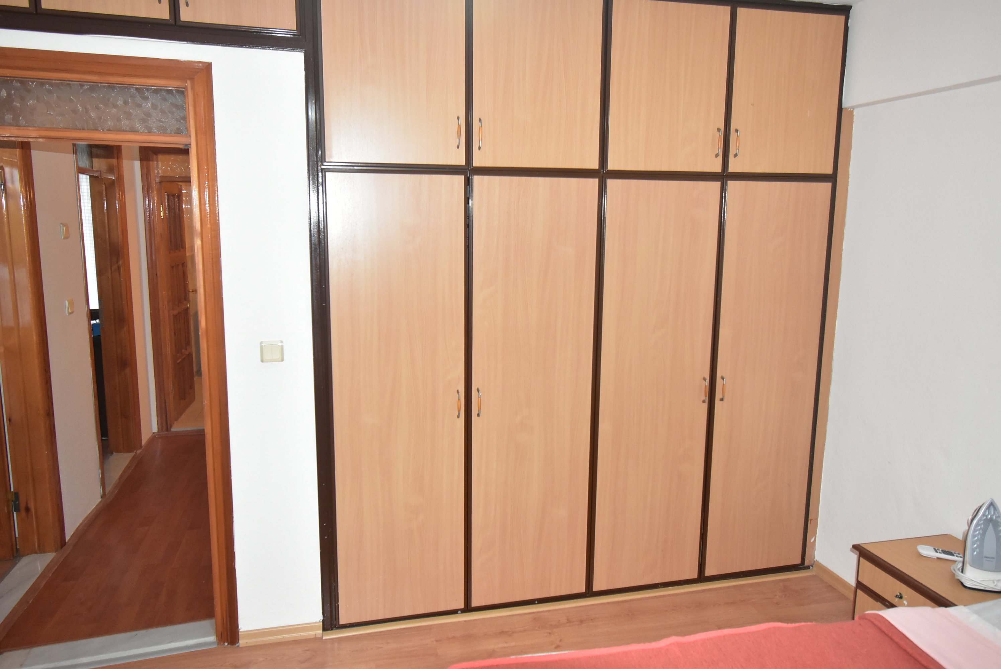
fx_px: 668
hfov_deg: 73.7
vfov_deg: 53.2
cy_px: 334
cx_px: 500
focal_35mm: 24
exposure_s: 1/60
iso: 2500
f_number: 6.3
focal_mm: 16
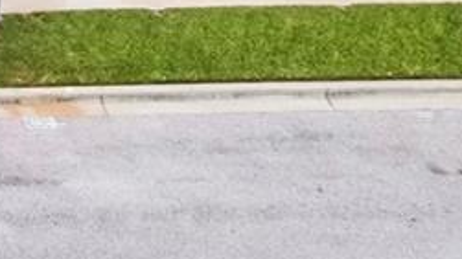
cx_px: -585
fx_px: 1800
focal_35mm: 147
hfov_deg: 12.2
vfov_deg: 6.8
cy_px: -690
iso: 100
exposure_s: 1/25
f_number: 2.8
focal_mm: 8.38
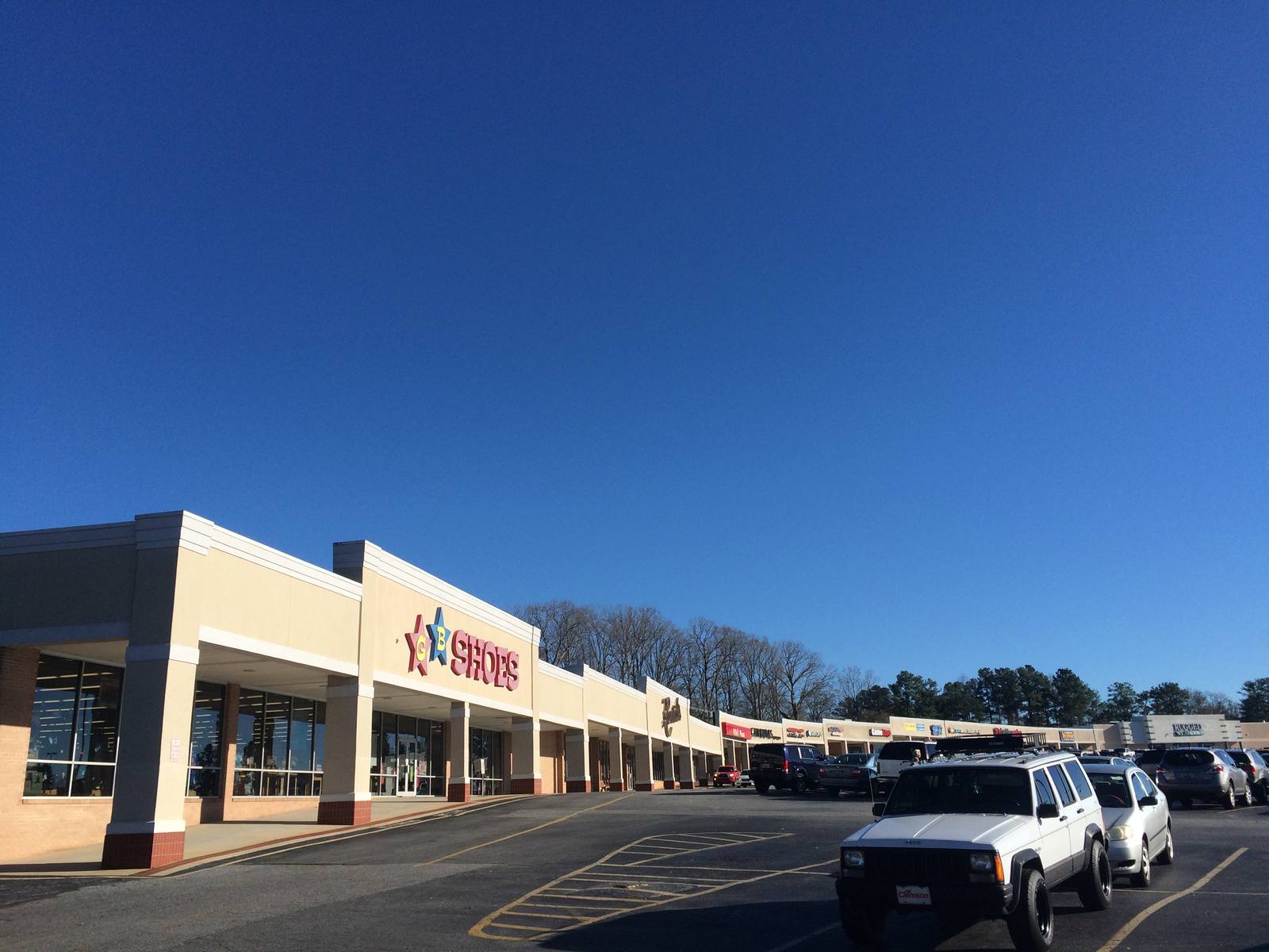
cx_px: 634
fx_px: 1063
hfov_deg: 61.7
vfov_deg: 48.2
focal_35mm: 29
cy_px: 476
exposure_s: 1/3165
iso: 32
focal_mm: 4.15
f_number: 2.2
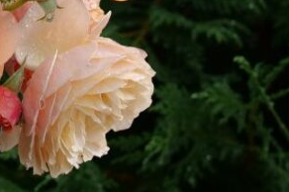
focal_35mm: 154
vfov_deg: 8.8
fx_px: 1235
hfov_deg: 13.1
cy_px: -44
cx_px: -42
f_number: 5
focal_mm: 26
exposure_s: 1/160
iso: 200
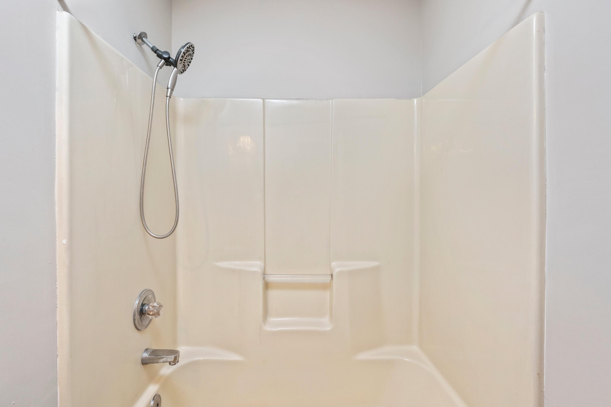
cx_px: 306
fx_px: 263
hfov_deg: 98.6
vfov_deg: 75.4
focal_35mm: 16
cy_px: 204
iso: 320
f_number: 9
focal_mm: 15.5
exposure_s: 1/20
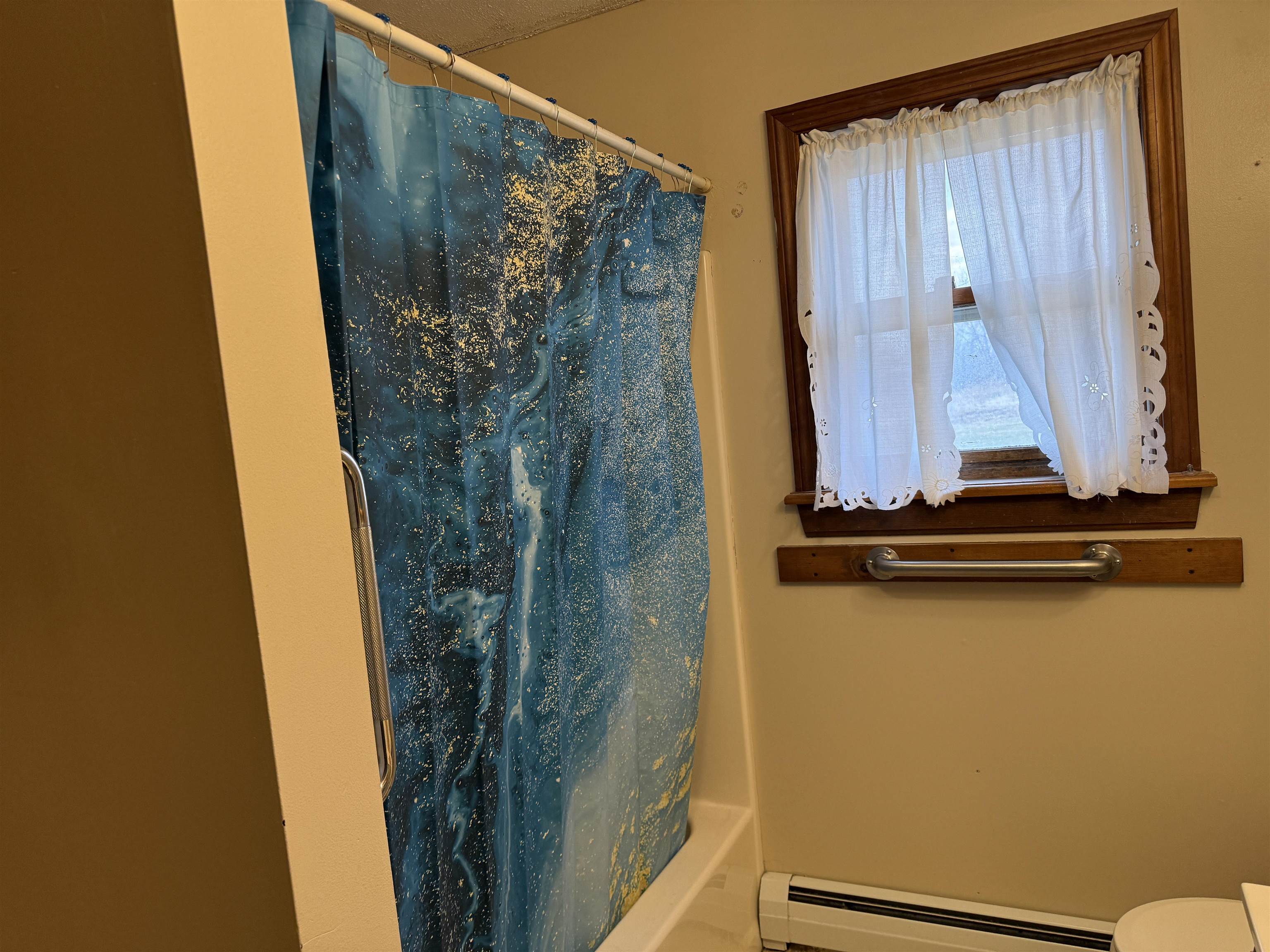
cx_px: 635
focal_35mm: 24
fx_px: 881
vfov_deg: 56.8
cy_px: 476
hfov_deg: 71.6
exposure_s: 1/60
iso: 160
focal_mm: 6.76
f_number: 1.78
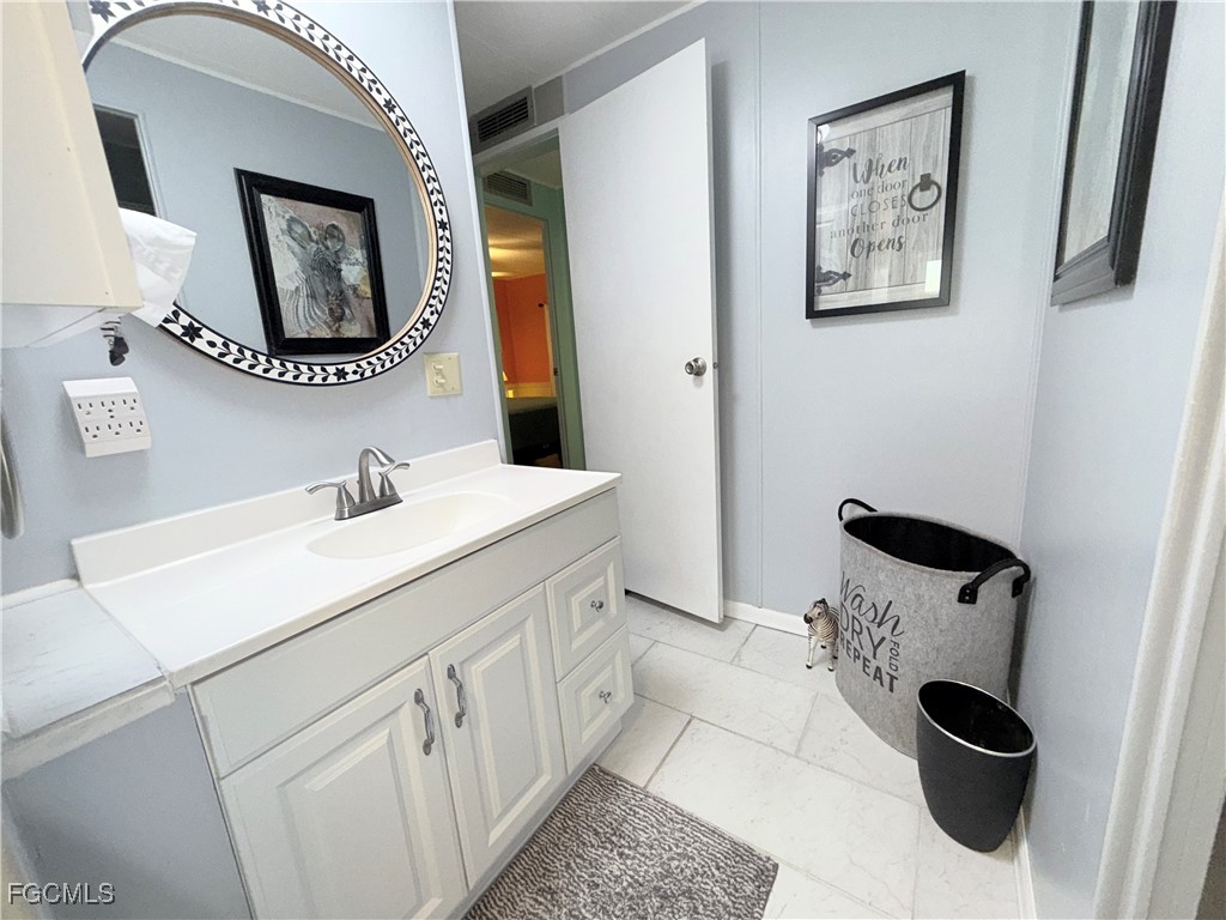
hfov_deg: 102.1
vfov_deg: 85.7
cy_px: 460
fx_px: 496
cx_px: 613
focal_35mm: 14
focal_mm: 2.22
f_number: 2.2
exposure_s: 1/120
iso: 100
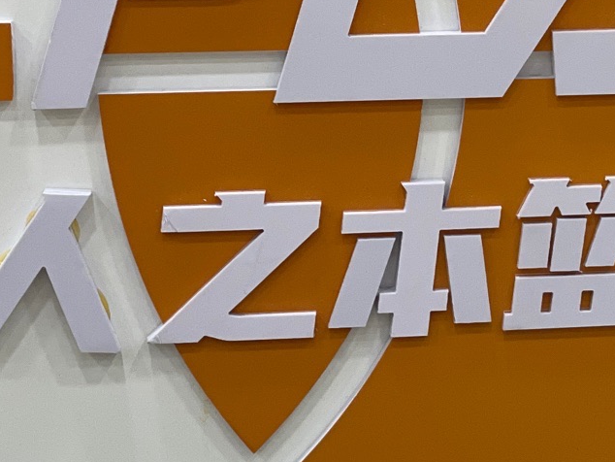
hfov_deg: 11.8
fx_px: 2915
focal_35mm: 164
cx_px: 690
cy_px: 31
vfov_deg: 9.0
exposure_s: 1/97
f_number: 2
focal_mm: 6
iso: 100
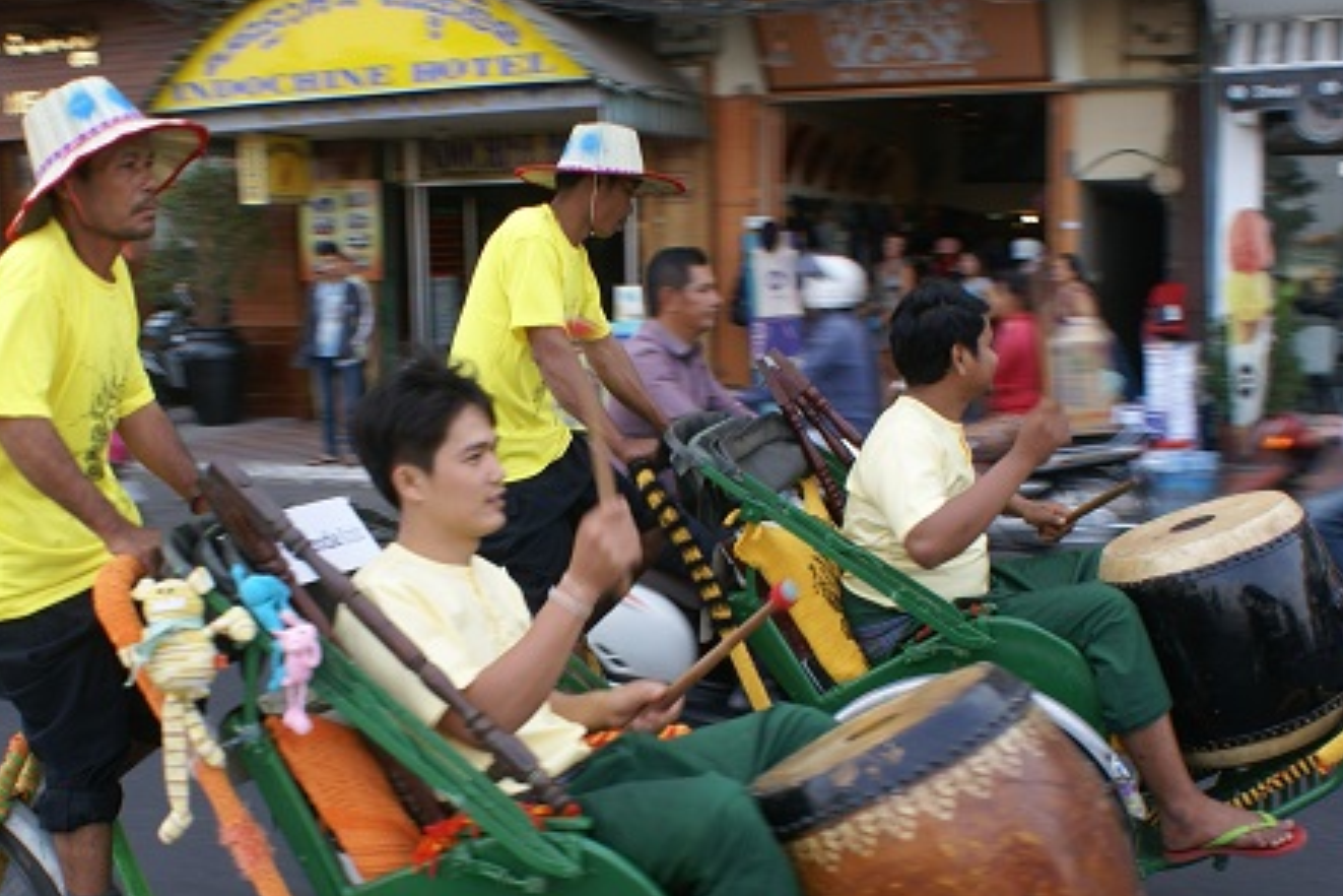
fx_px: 1828
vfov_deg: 27.4
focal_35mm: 49
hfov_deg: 40.2
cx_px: 563
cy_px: 597
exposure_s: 1/60
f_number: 6.3
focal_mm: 18
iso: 100
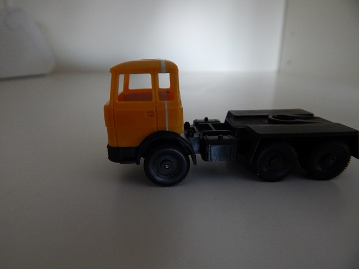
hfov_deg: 76.4
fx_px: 228
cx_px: 180
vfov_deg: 61.1
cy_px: 134
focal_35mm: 22
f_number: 3
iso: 450
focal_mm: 4
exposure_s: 1/8
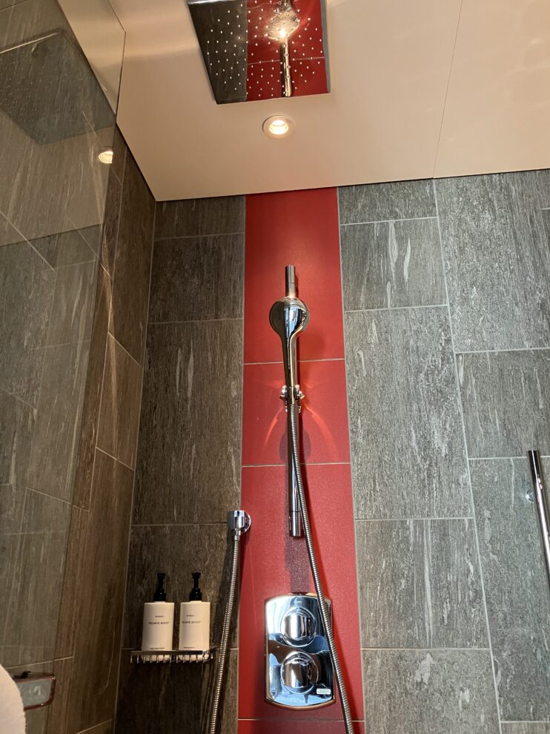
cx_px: 273
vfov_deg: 61.7
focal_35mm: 29
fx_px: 614
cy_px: 366
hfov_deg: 48.2
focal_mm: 3.99
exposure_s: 1/40
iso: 400
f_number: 1.8
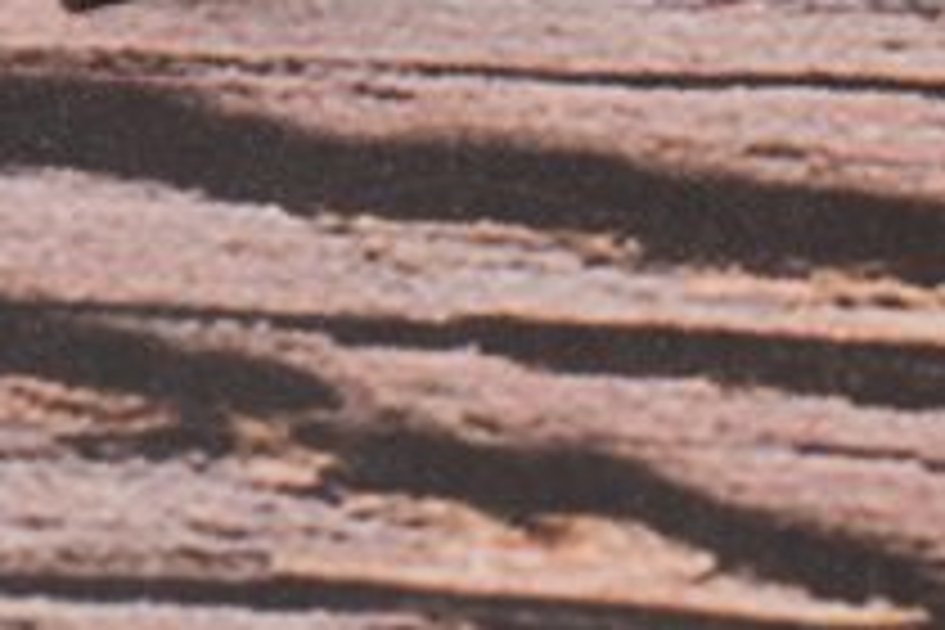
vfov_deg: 4.7
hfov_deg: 7.0
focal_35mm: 292
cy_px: -524
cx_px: 1116
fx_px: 7664
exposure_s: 1/60
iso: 1600
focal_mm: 60
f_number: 5.6
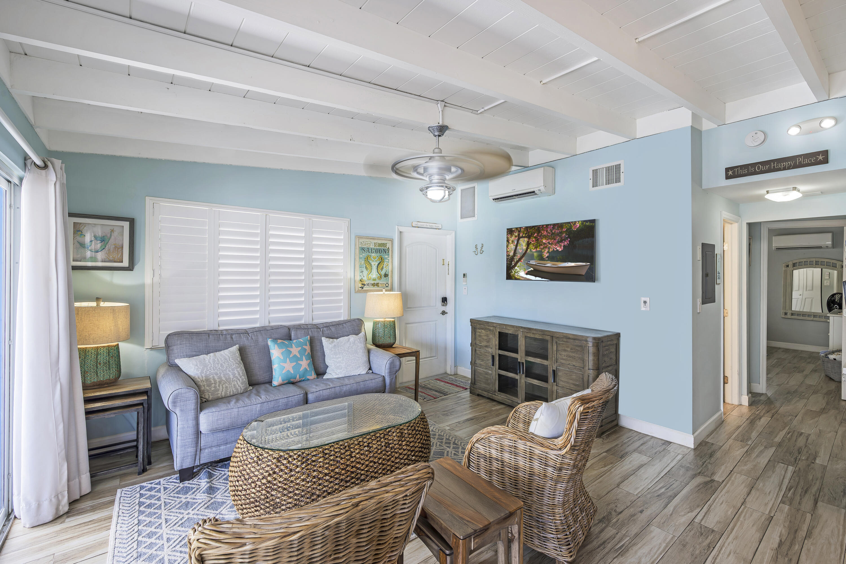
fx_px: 364
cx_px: 423
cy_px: 282
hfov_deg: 98.5
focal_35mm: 16
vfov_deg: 75.5
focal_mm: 15.5
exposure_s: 1/1.67
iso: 100
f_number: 9
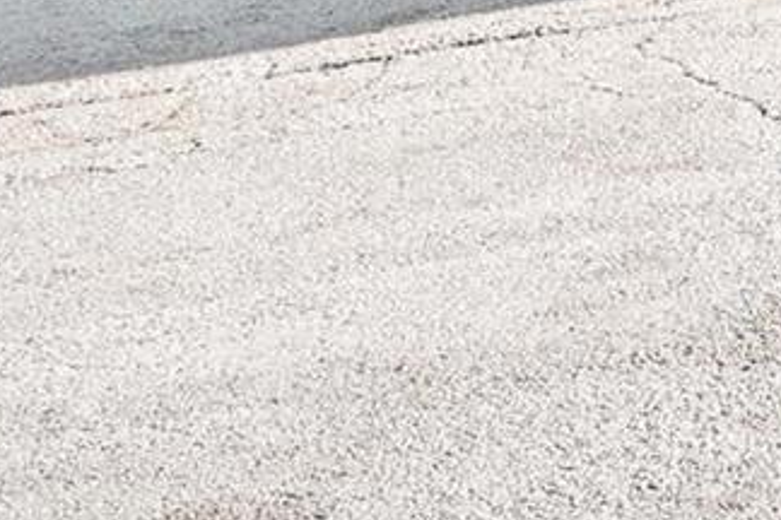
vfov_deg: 7.2
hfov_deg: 10.8
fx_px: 3861
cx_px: 1432
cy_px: -737
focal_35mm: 178
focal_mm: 18
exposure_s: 1/400
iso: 400
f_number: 8
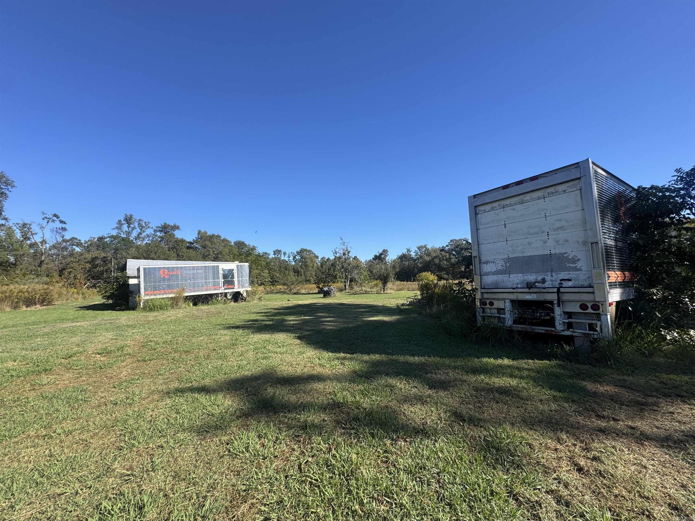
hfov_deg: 102.1
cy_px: 260
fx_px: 281
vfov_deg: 85.7
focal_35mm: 14
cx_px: 348
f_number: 2.2
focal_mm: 2.22
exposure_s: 1/1477
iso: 50
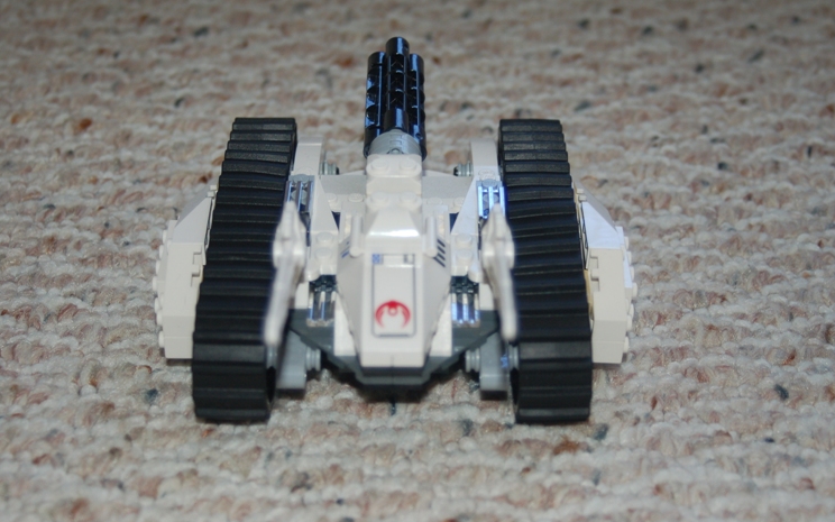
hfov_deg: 29.0
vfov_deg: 18.3
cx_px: 418
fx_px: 1616
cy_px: 265
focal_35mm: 71
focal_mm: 46
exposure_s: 1/60
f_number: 4.8
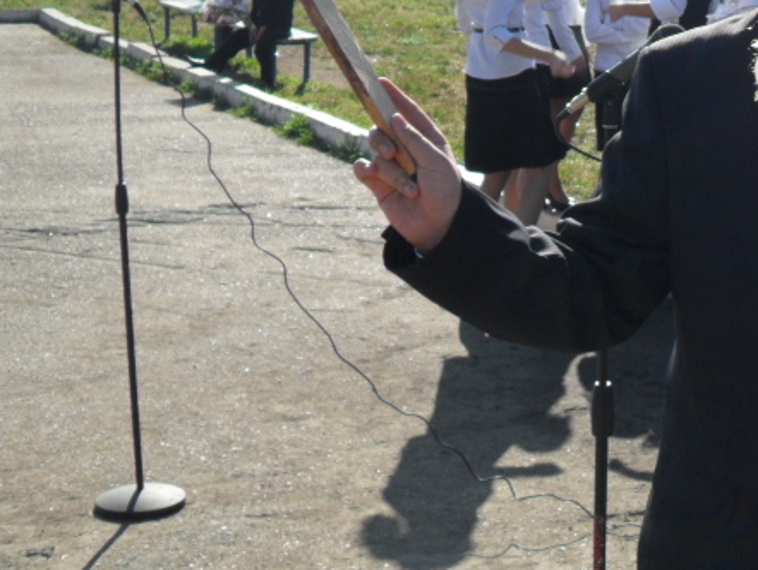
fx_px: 1775
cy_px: 19
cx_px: 854
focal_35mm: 81
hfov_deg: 22.6
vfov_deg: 17.8
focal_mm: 6.2
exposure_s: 1/90
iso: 100
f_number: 8.9
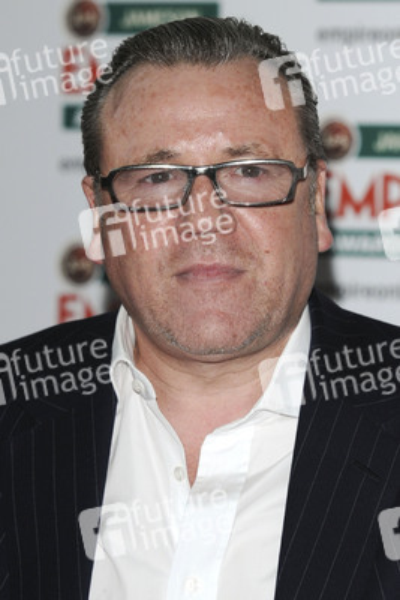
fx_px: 2797
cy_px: 300
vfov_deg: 12.2
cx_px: 200
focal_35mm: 168
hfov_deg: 8.2
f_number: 5
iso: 400
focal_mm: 112
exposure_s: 1/160
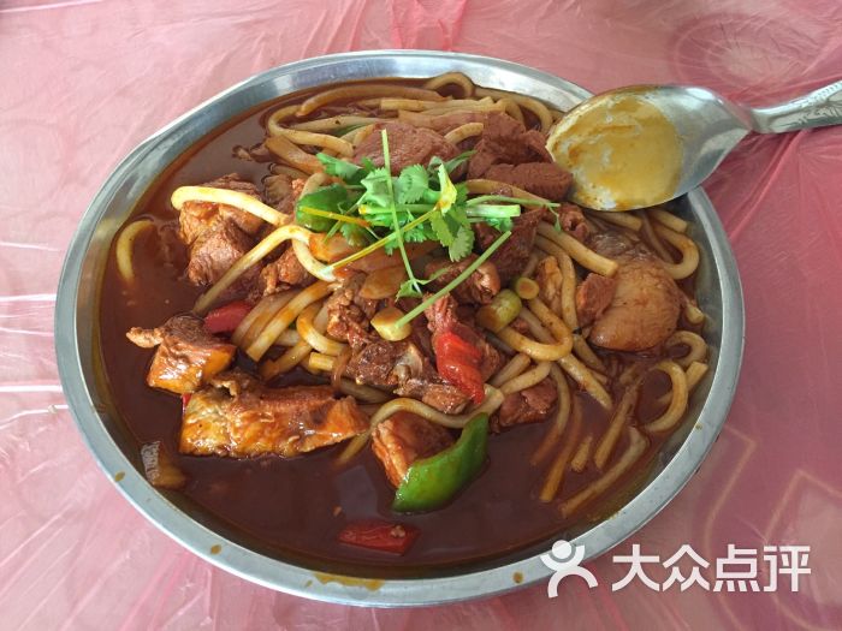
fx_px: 705
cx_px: 421
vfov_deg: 48.2
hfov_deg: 61.7
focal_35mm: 29
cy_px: 316
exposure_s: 1/20
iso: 250
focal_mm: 4.15
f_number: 2.2
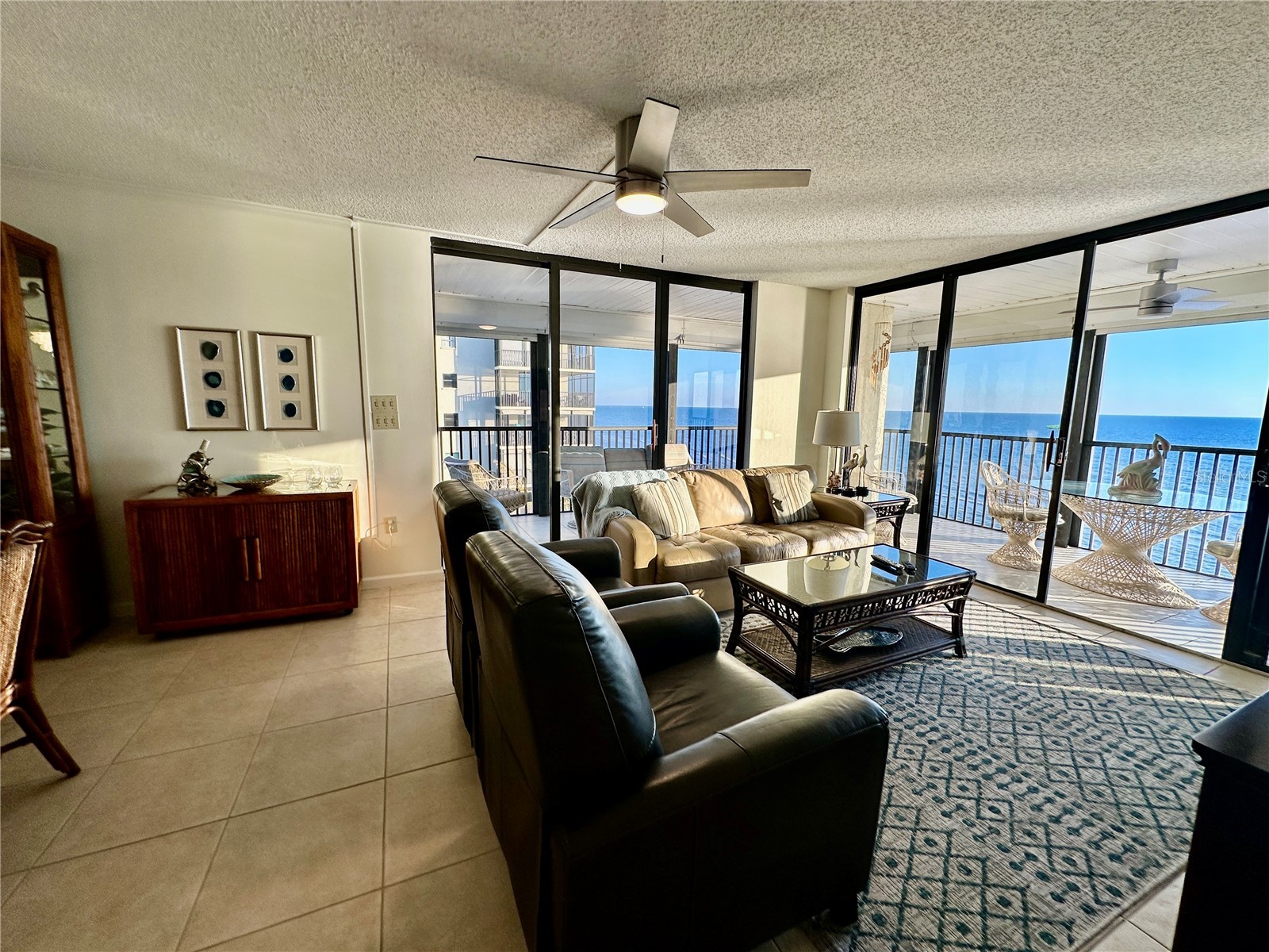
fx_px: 513
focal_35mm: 14
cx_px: 634
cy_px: 476
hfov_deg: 102.1
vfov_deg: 85.7
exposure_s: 1/177
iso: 40
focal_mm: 2.22
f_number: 2.2
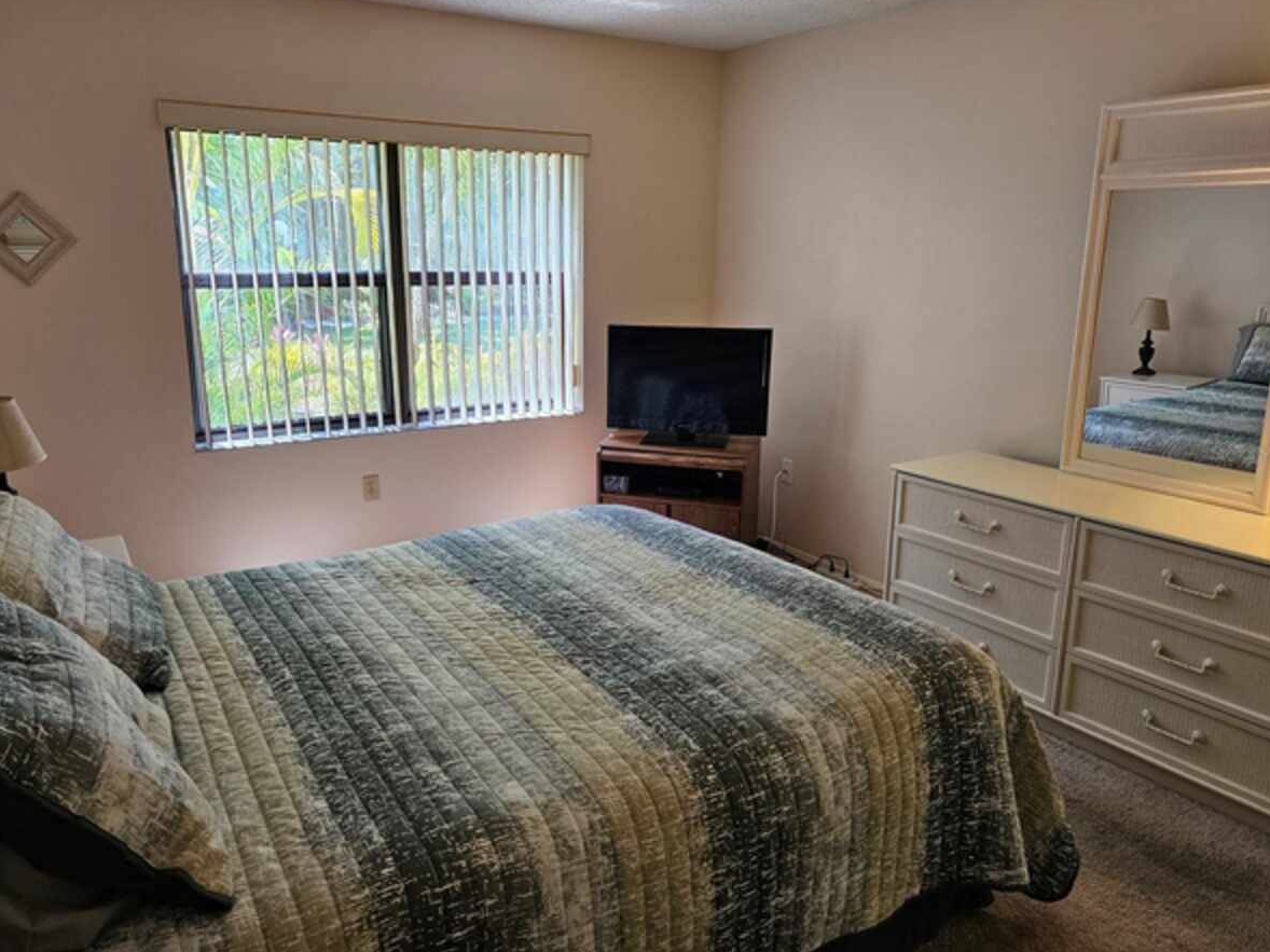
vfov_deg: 54.8
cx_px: 603
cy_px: 453
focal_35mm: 25
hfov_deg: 69.4
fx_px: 917
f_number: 1.7
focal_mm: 6.3
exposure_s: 1/120
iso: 125
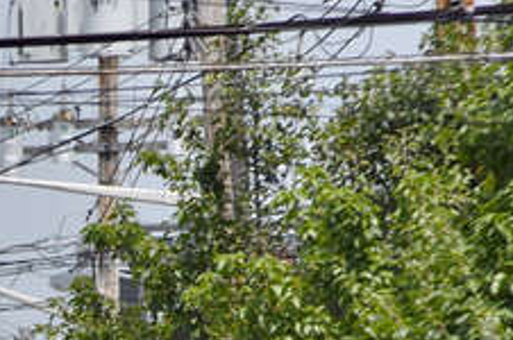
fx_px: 10968
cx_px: -386
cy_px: 602
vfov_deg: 1.8
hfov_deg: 2.7
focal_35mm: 771
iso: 320
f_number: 8
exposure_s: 1/1000
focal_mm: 145
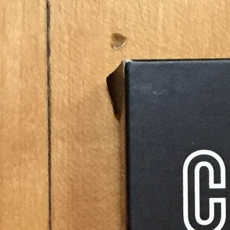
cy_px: 417
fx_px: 1316
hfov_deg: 10.0
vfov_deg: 9.5
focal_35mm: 175
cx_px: 67
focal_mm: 4.15
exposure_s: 1/30
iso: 160
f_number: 2.2
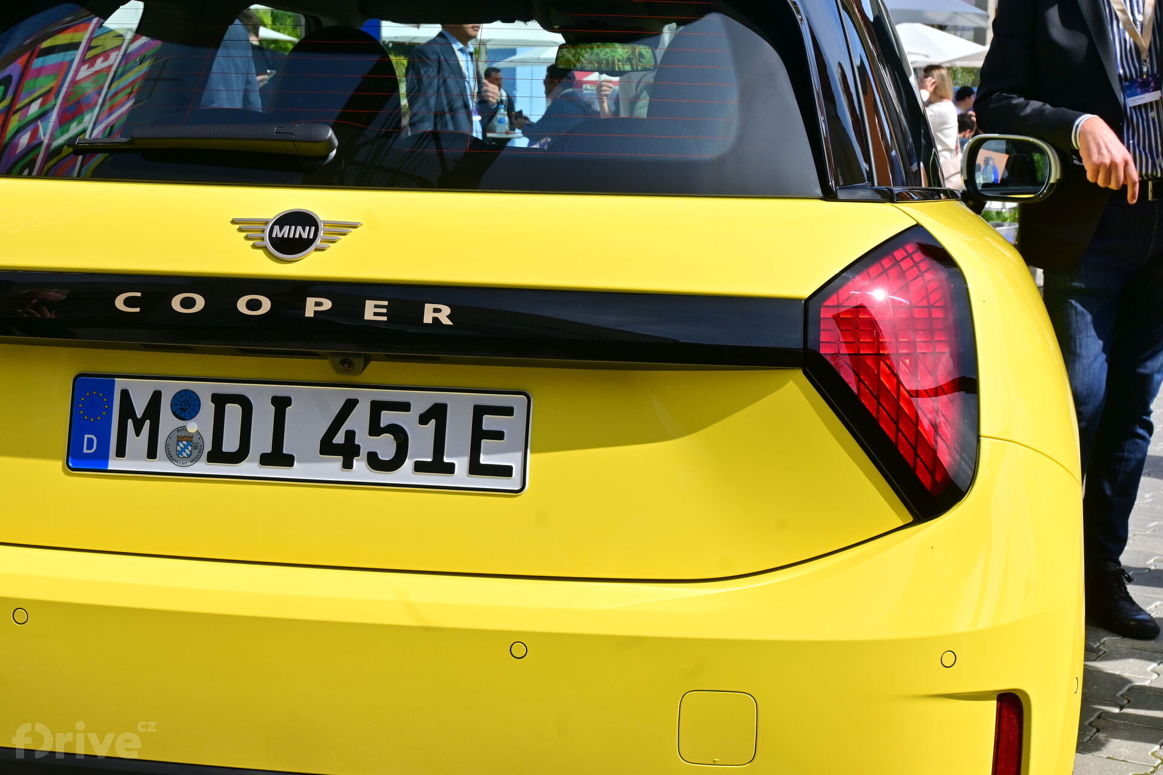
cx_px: 582
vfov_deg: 24.4
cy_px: 388
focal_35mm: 56
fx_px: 1793
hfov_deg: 35.9
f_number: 10
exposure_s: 1/400
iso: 250
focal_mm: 37
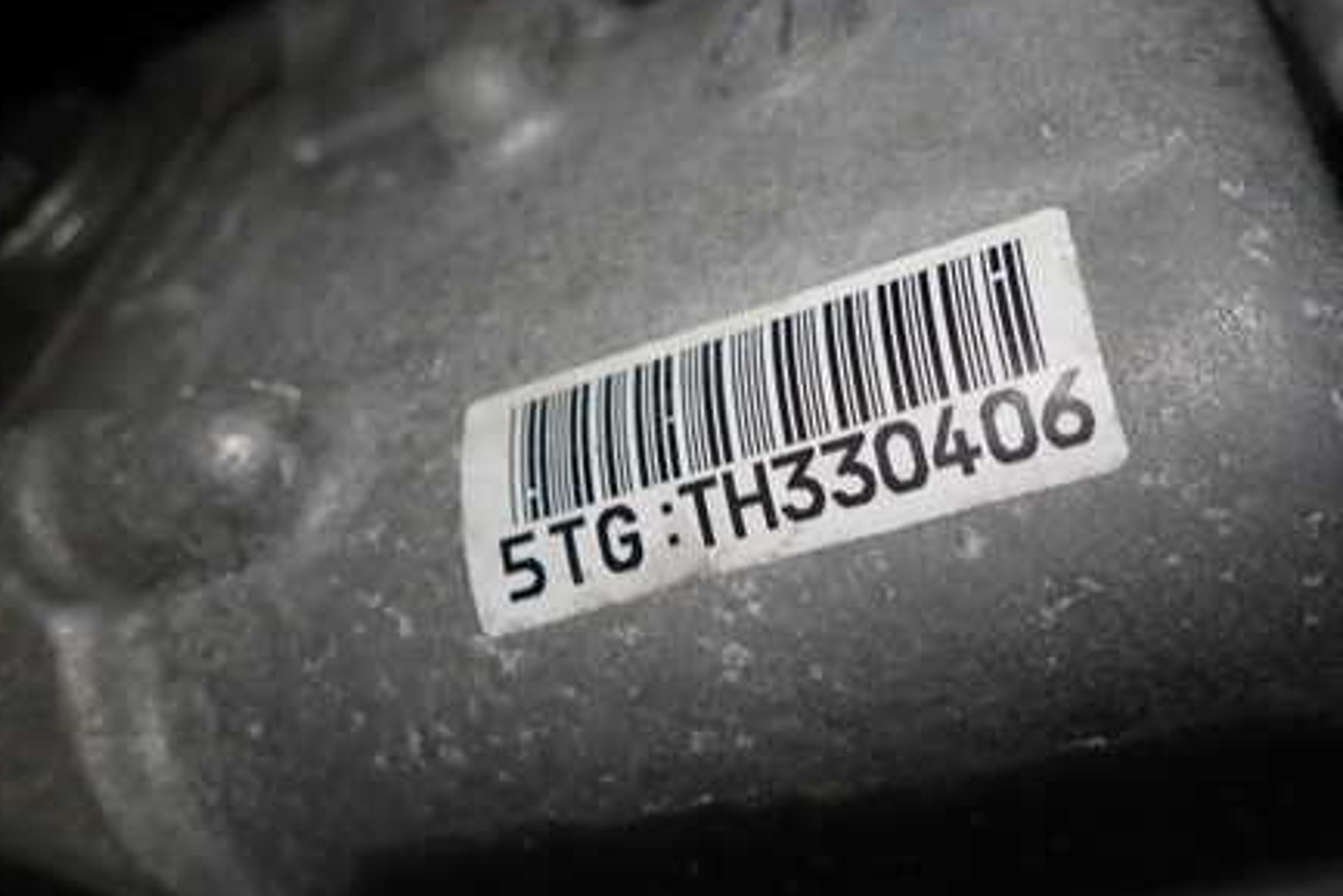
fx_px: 1343
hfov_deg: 52.6
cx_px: 834
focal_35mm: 36
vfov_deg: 36.9
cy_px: 412
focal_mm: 4.5
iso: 100
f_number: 2
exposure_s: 1/60
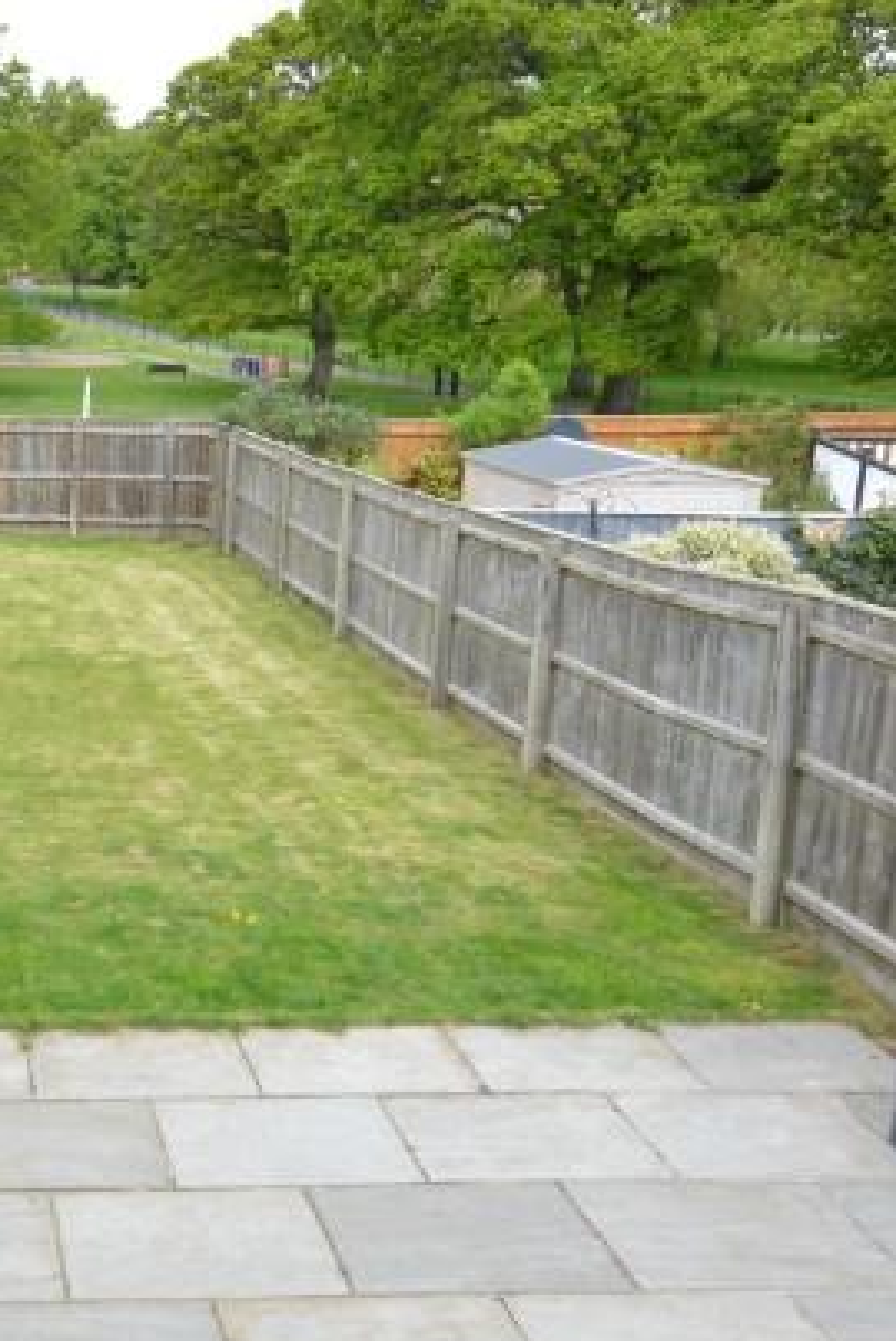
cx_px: -56
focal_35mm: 38
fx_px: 1416
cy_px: 599
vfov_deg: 50.6
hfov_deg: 31.6
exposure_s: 1/320
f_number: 8
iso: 400
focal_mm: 10
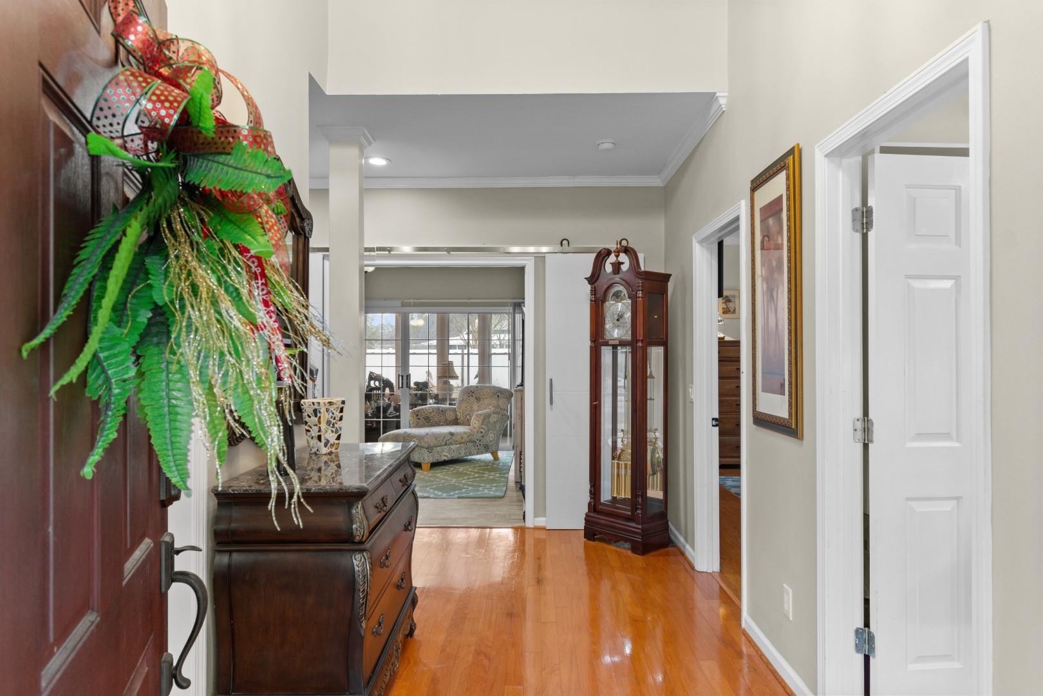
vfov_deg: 57.2
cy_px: 348
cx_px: 522
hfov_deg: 78.6
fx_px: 637
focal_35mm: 22
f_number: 5
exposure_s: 1/5
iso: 100
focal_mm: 15
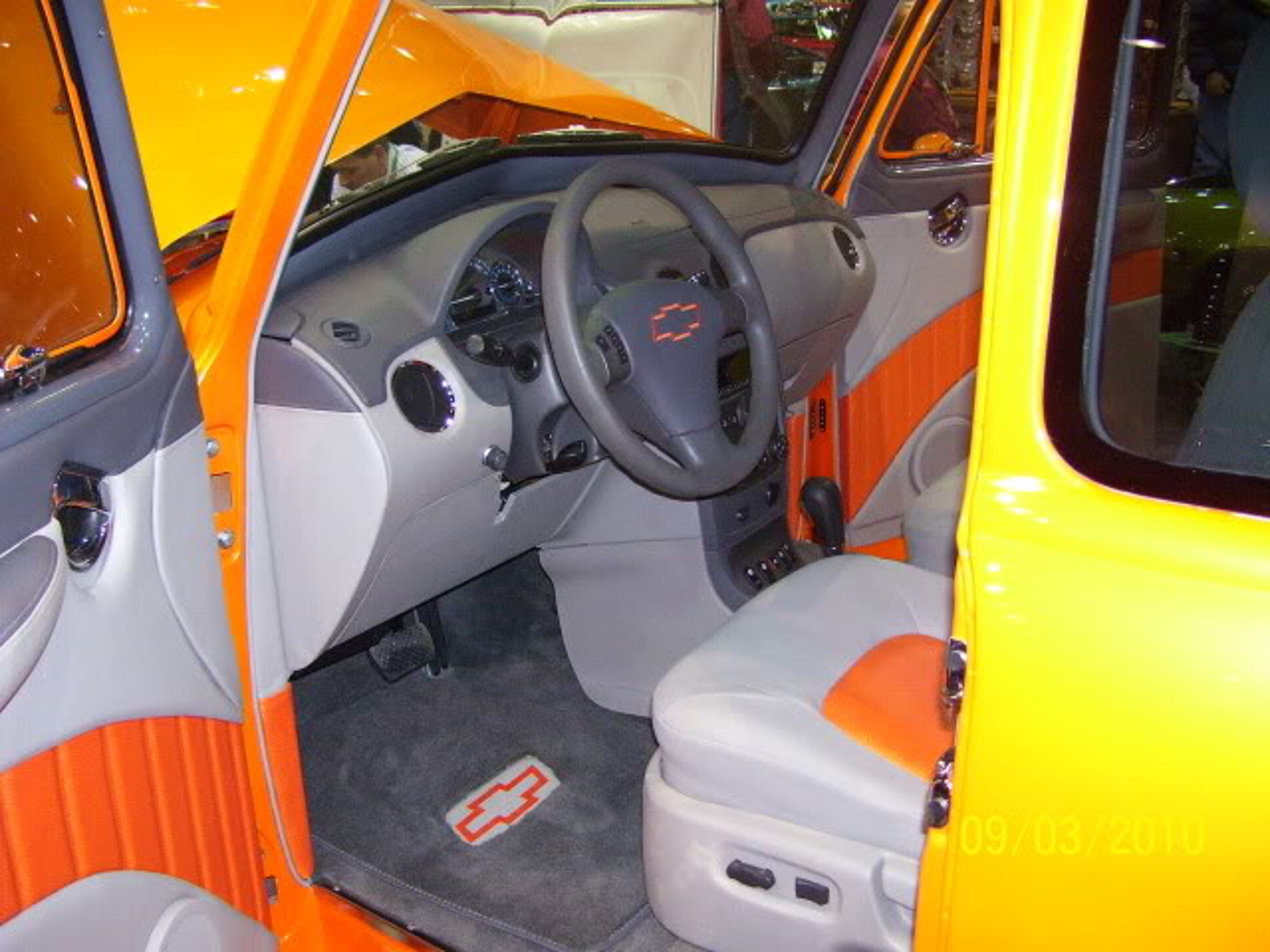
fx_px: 1357
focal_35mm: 37
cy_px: 476
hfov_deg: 50.1
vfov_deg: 38.7
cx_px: 635
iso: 400
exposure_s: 1/60
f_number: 2.7
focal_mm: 6
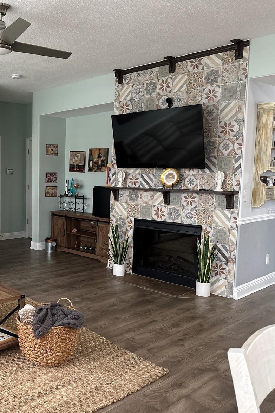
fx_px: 390
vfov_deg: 55.8
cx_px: 18
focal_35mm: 34
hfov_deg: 36.1
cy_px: 211
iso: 250
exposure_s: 1/74
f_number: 1.78
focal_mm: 6.86
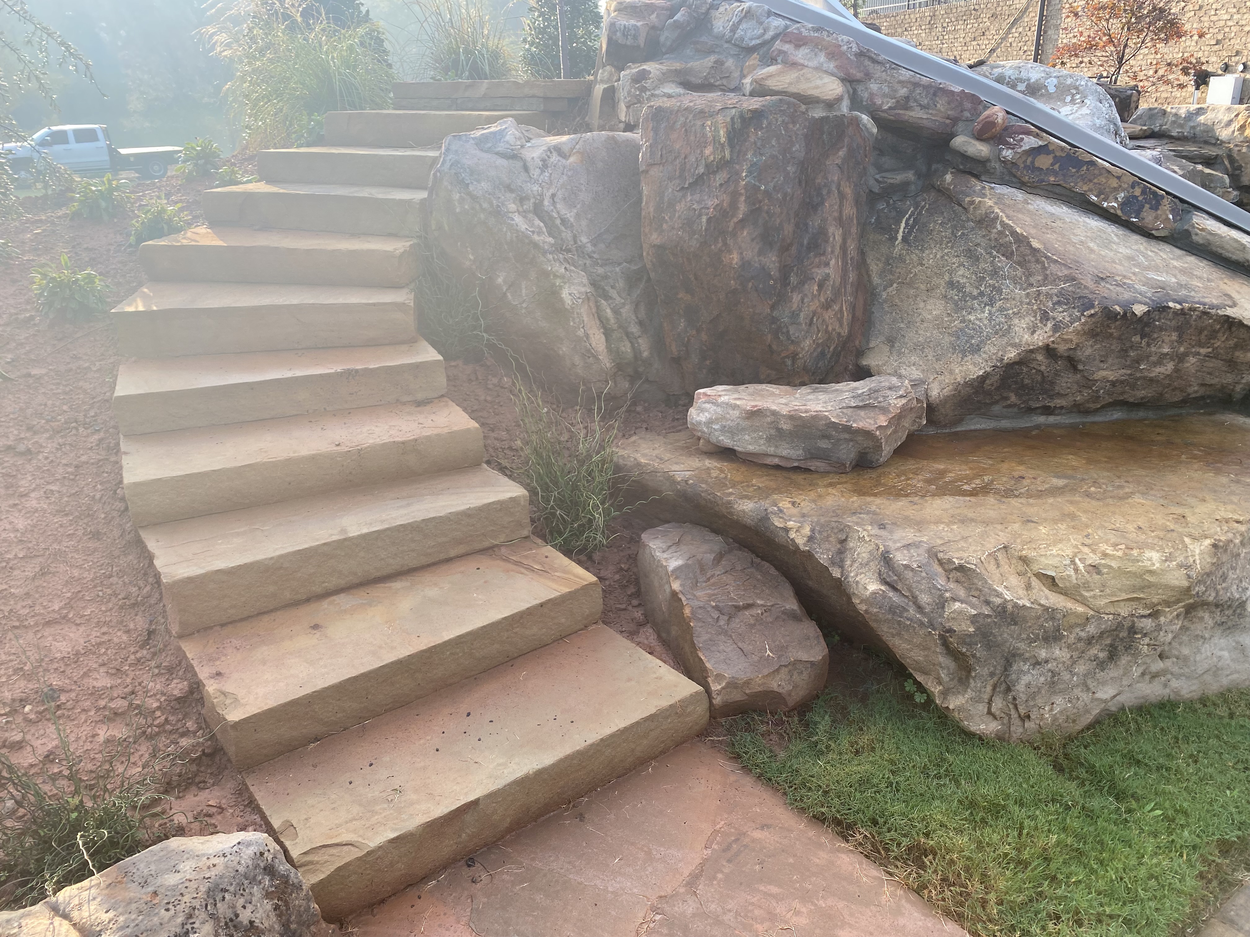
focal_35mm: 26
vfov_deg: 53.1
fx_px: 939
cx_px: 625
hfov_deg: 67.3
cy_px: 468
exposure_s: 1/357
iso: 32
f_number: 1.8
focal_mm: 4.25
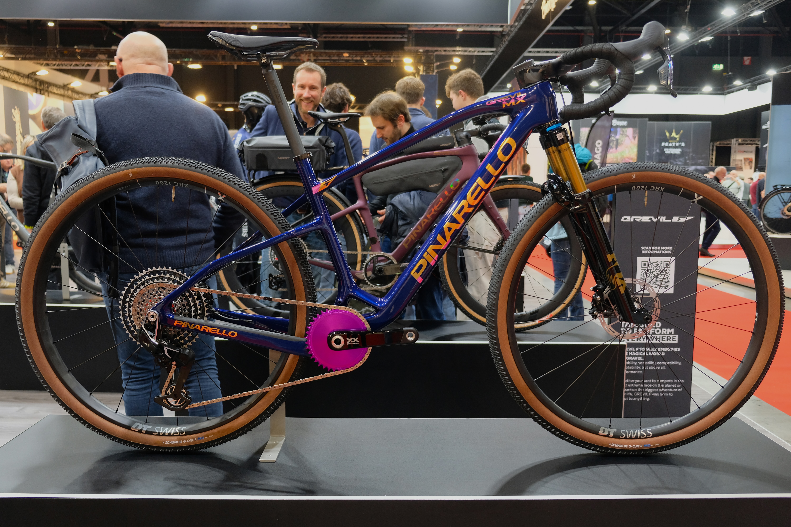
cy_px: 264
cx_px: 396
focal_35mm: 29
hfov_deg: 63.7
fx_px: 637
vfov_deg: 45.0
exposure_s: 1/60
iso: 640
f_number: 2.8
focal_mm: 19.6
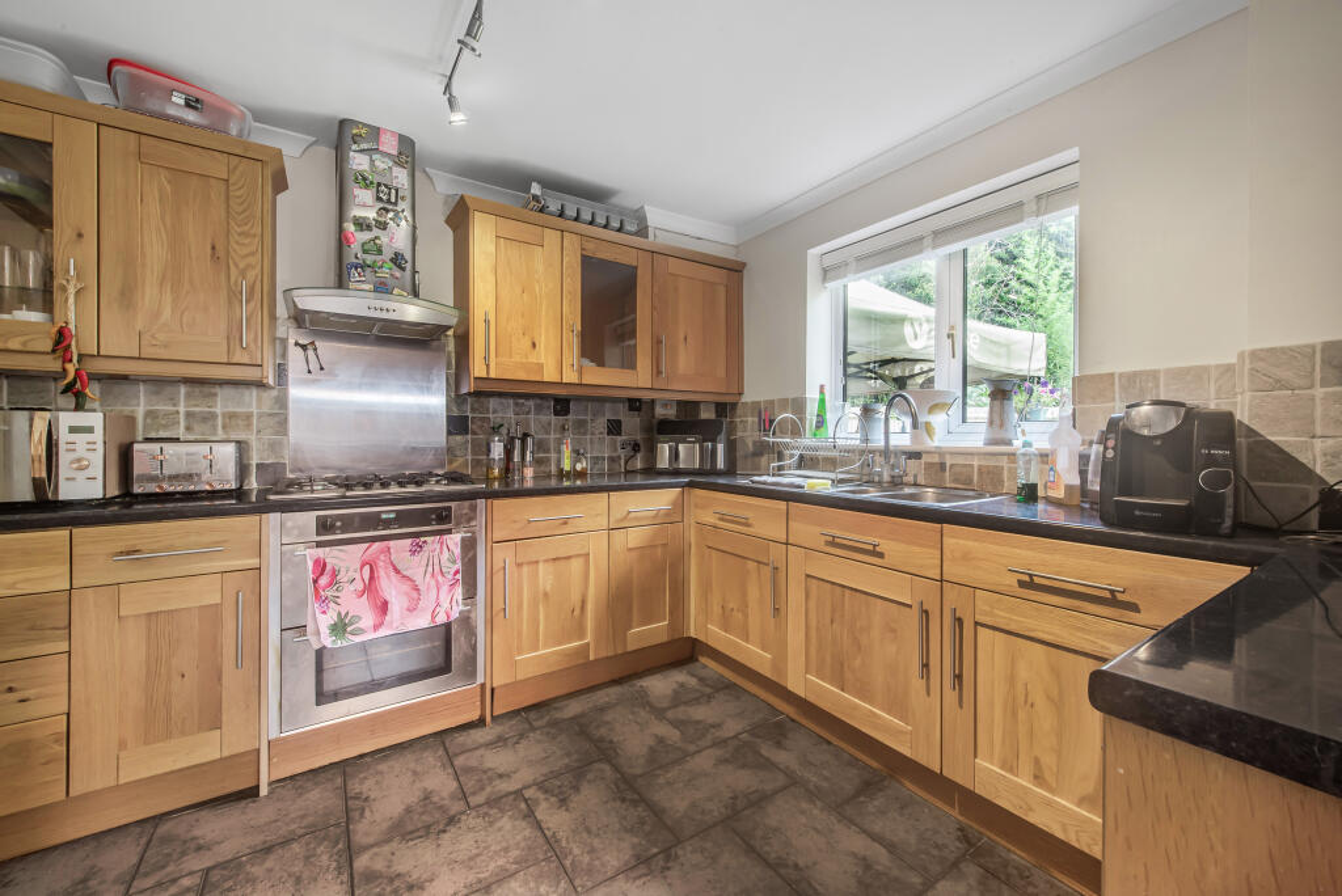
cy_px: 448
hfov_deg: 104.2
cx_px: 671
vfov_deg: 81.3
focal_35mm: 14
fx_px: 522
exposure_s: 1
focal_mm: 14
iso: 200
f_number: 16
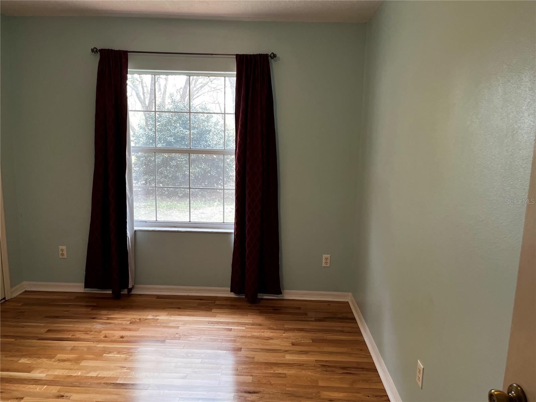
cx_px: 268
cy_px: 201
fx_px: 403
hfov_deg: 67.3
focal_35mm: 26
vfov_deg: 53.1
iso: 125
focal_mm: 5.1
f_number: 1.6
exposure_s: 1/120
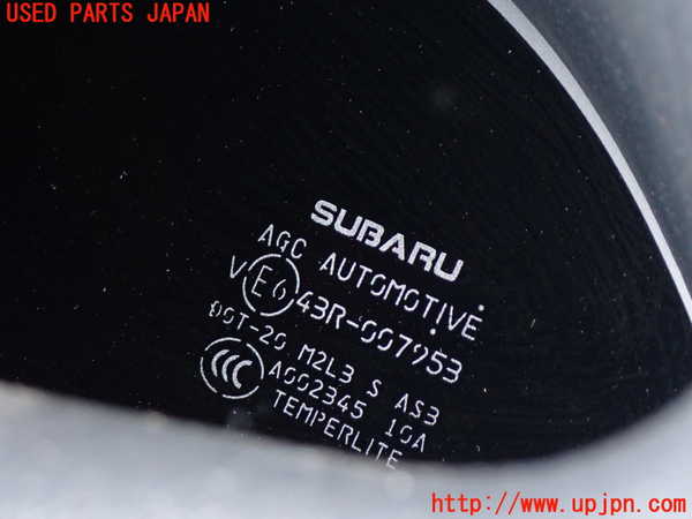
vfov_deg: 16.8
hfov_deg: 22.3
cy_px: 260
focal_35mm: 88
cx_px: 346
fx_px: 1759
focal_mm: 15.66
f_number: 13
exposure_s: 1/80
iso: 800
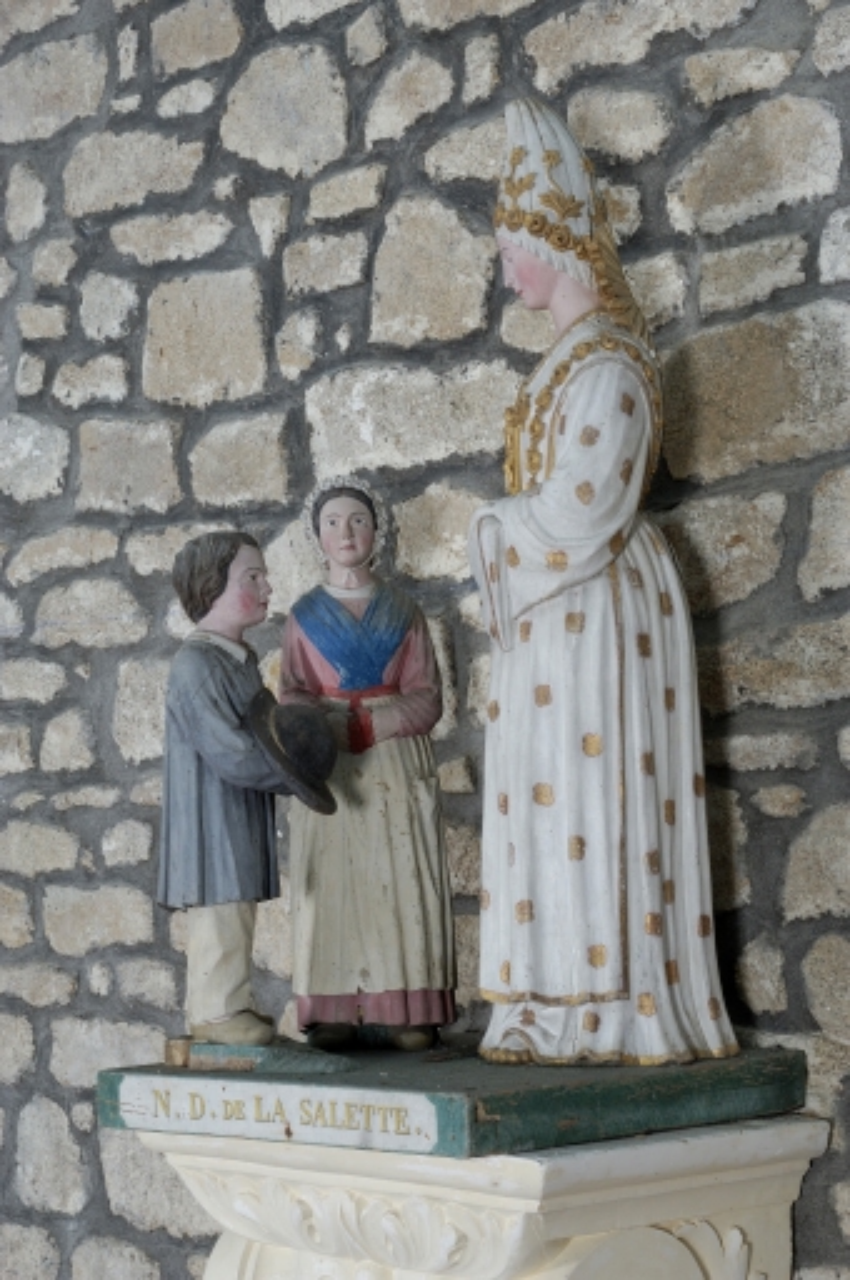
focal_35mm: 72
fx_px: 2557
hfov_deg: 18.9
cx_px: 425
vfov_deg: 28.1
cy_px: 640
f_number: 20
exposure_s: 1/100
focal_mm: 48
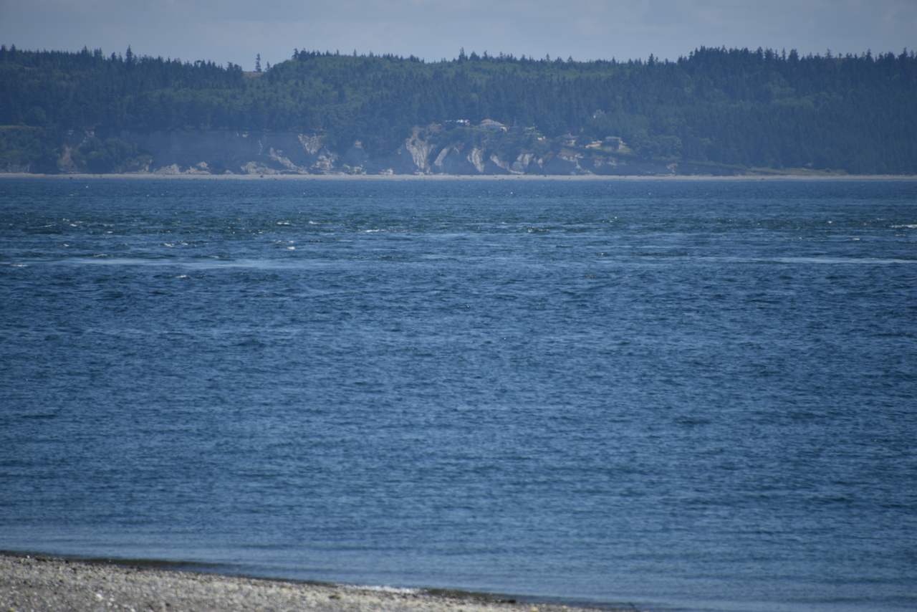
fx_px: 7643
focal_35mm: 300
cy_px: 306
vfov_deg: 4.6
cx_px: 458
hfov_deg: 6.9
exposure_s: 1/640
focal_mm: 300
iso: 100
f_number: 5.6
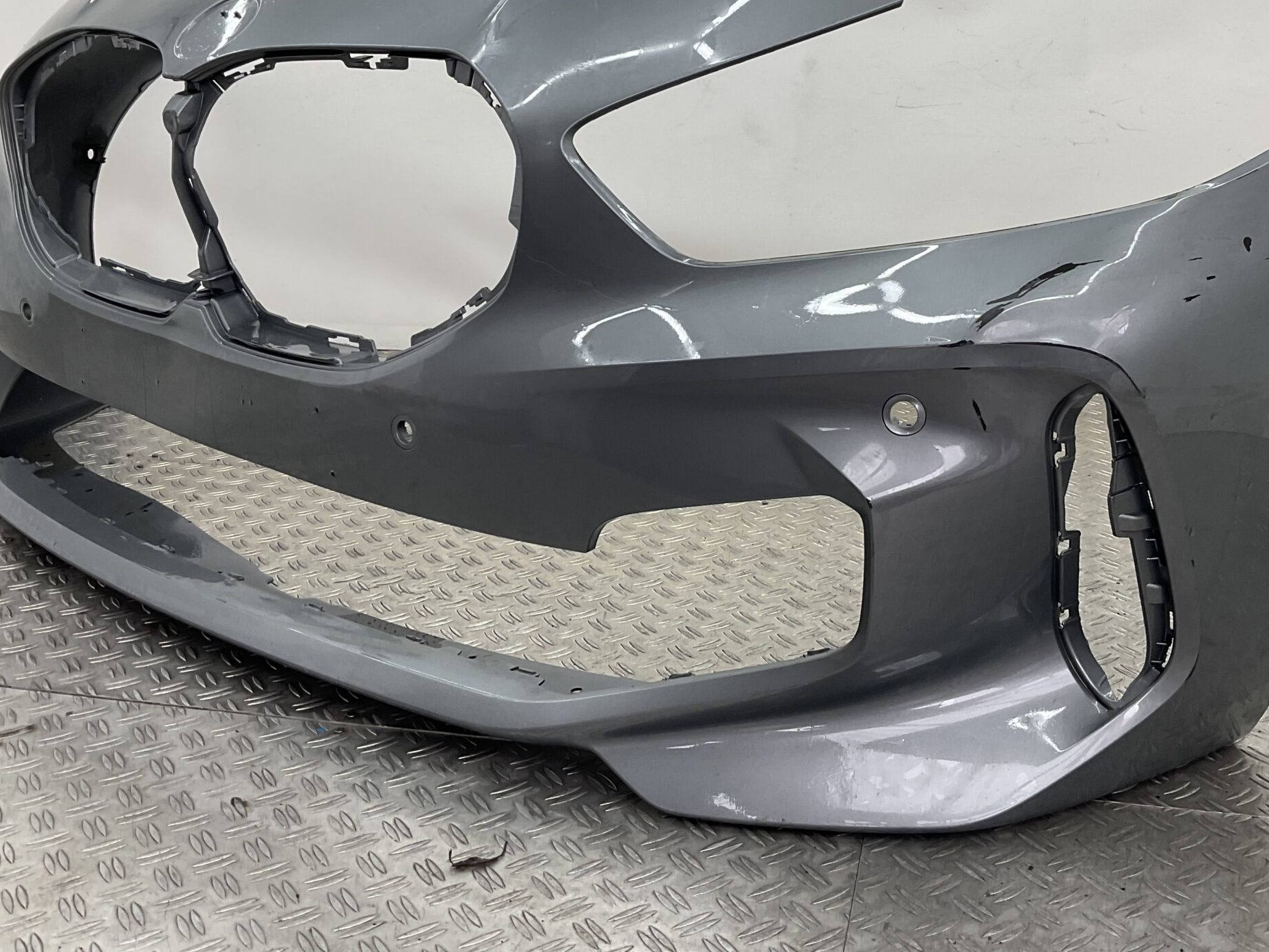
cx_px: 713
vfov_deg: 35.5
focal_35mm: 40
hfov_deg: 46.7
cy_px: 298
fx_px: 1466
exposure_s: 1/120
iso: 25
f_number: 1.8
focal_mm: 3
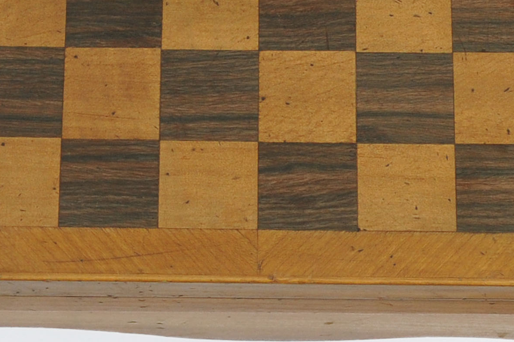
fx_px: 2094
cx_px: 265
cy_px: 105
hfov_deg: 14.0
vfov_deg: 9.3
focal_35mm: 147
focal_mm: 27
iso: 320
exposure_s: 1/250
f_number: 6.3
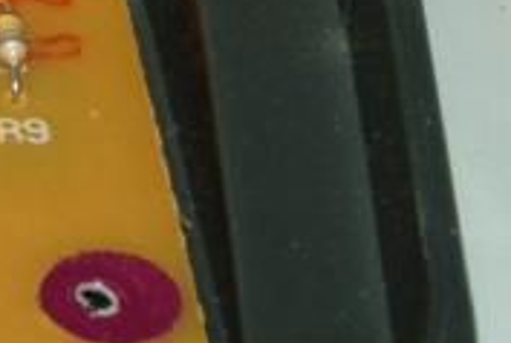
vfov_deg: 4.1
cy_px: -507
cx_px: -635
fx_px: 4725
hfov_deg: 6.0
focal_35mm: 332
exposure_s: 1/45
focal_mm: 30.63
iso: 800
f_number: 9.5
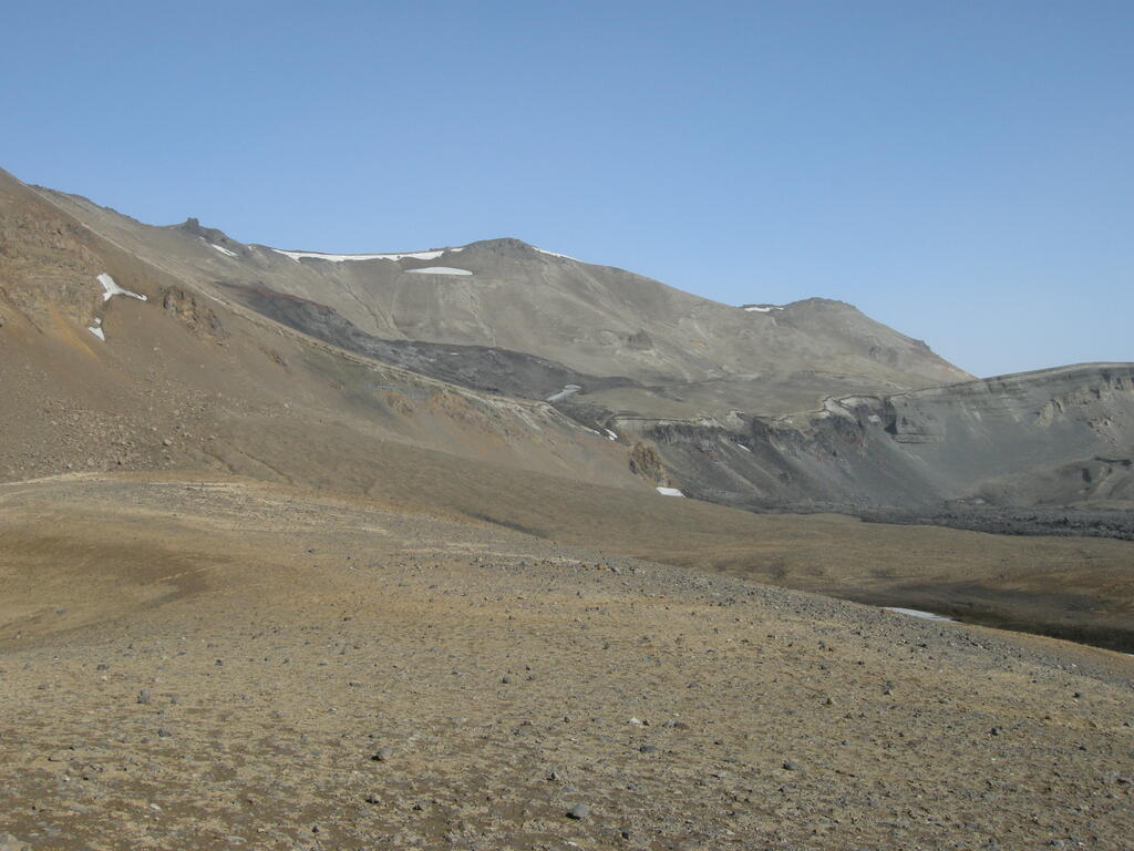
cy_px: 426
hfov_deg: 52.6
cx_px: 567
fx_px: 1147
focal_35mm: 35
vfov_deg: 40.7
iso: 100
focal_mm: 7.5
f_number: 6.1
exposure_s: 1/327
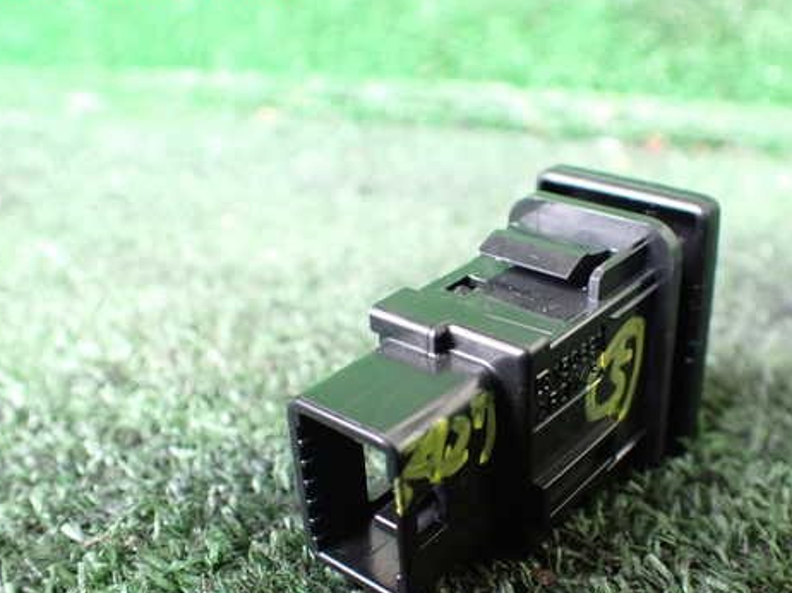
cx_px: 489
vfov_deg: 36.7
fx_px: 892
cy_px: 341
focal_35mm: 39
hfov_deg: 47.5
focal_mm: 5.4
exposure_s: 1/60
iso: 800
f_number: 2.3
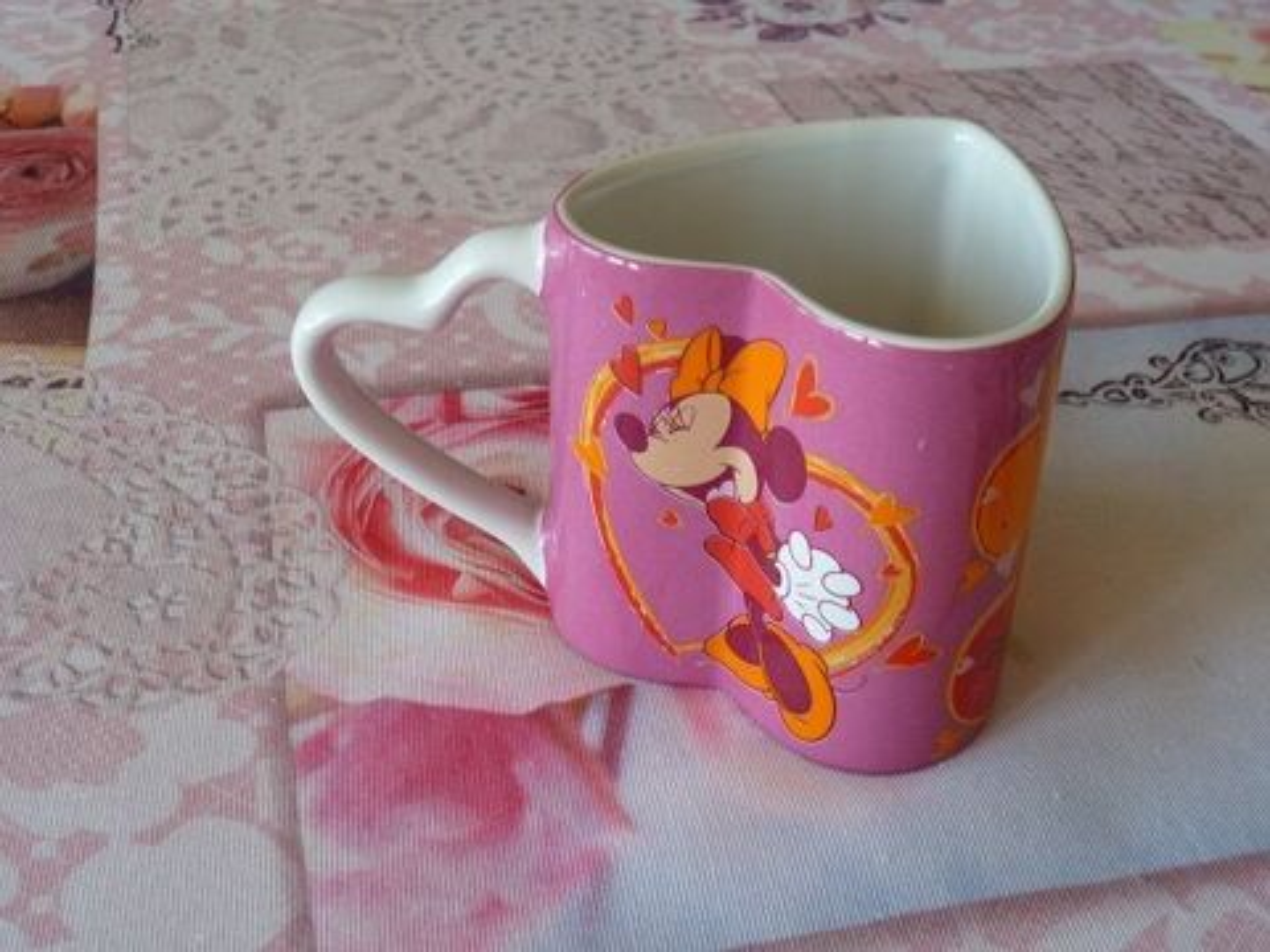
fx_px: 1651
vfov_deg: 32.2
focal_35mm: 45
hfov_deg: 42.1
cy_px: 476
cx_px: 635
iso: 125
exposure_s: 1/40
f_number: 3.4
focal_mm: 8
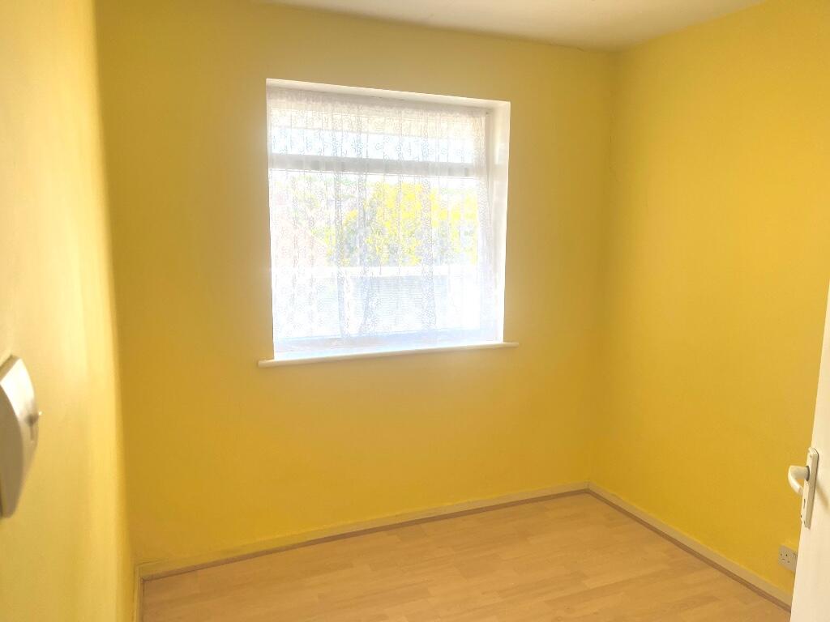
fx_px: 623
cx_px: 415
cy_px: 311
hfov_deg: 67.3
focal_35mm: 26
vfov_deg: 53.1
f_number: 1.6
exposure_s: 1/209
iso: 40
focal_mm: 5.1
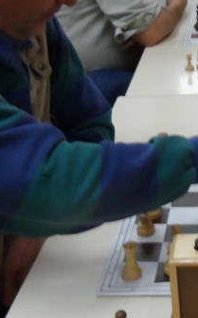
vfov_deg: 24.7
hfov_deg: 15.3
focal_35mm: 81
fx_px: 700
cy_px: 28
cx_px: 261
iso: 320
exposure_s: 1/30
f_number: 2.5
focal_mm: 4.5
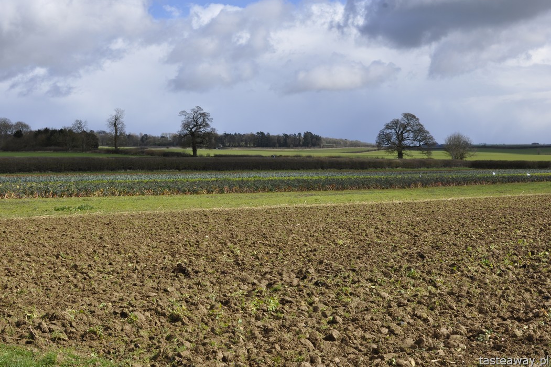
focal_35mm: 54
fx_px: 819
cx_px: 273
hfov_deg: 37.2
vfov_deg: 25.3
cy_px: 182
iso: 200
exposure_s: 1/200
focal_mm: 35
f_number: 14
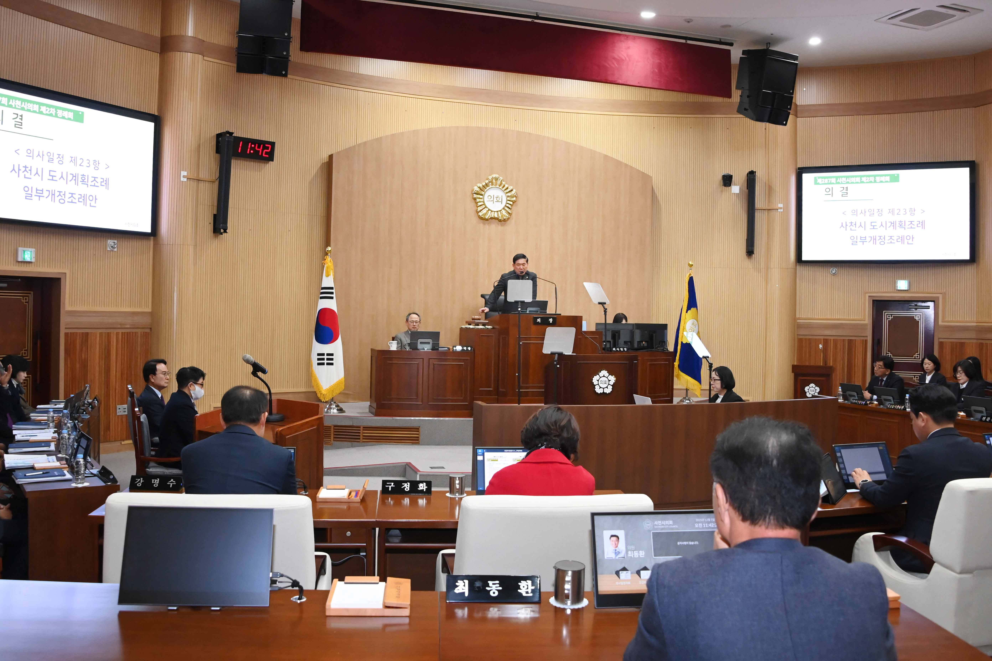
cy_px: 330
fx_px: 771
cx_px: 496
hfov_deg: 65.5
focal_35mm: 28
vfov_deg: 46.4
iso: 5000
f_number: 6.3
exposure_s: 1/250
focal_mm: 28
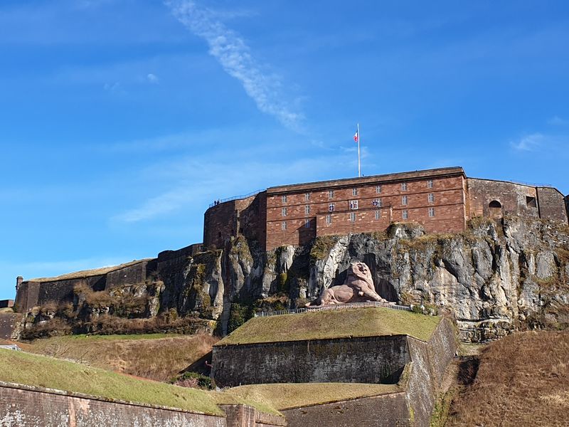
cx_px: 284
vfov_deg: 53.1
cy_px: 214
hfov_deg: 67.3
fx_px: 427
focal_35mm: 26
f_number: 2.4
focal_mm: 4.3
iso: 50
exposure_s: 1/1058
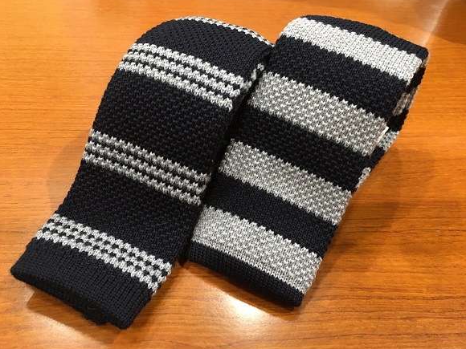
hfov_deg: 60.0
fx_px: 404
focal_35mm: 30
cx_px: 227
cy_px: 173
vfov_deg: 46.8
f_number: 2.2
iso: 125
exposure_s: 1/30
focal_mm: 4.15
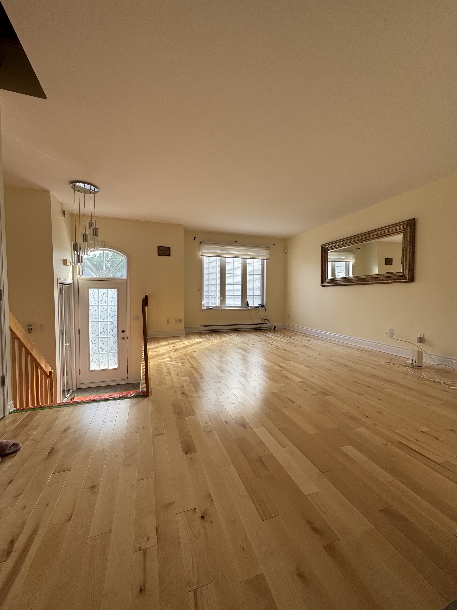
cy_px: 305
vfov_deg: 102.1
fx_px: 246
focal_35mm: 14
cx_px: 228
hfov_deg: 85.7
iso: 40
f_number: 2.2
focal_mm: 2.22
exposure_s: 1/112
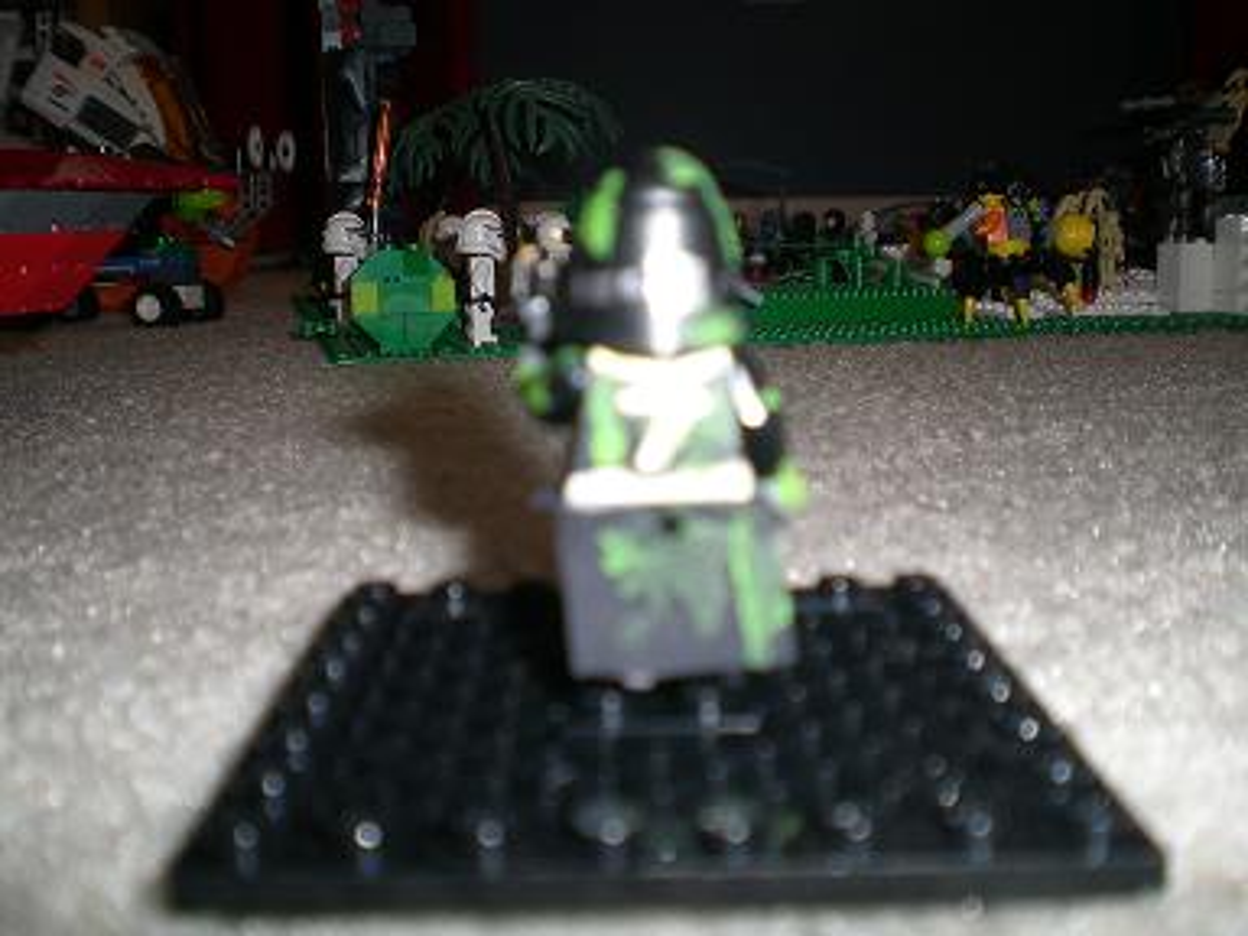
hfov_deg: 49.0
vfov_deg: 37.7
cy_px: 468
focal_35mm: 38
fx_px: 1370
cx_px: 624
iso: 50
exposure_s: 1/30
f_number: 3.1
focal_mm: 6.3
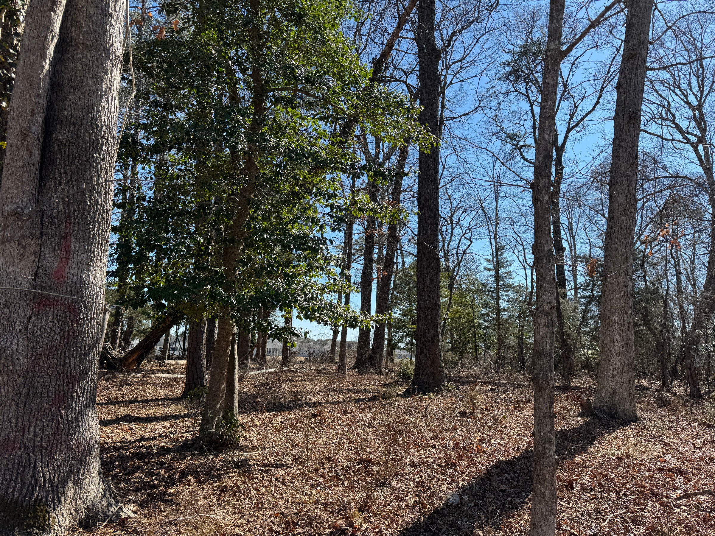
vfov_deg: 56.8
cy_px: 268
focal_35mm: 24
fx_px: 496
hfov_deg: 71.6
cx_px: 358
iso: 80
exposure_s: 1/2331
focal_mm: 6.76
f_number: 1.78
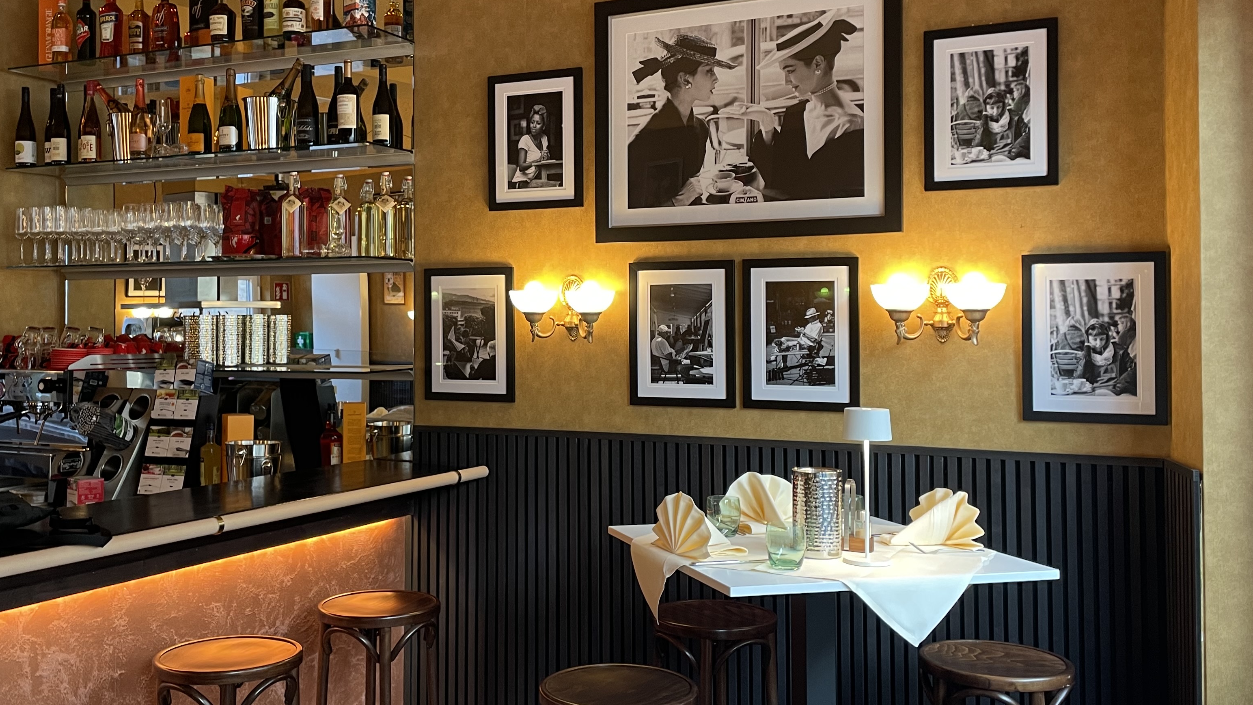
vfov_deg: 32.0
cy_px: 318
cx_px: 563
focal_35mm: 37
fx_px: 1229
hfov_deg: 53.9
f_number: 1.6
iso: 125
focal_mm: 4.2
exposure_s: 1/50
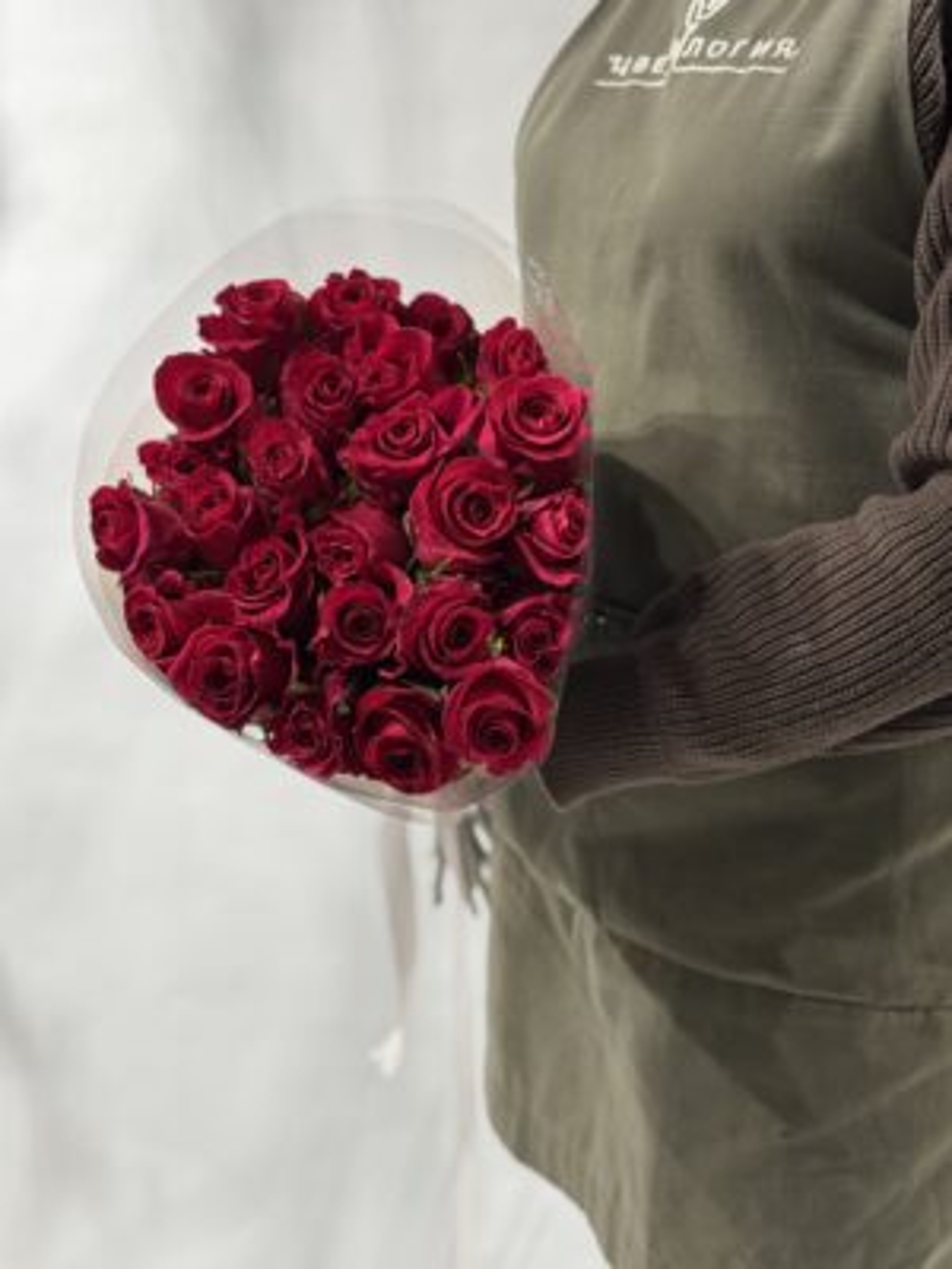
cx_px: 476
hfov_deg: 30.3
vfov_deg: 39.7
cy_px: 634
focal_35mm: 48
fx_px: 1760
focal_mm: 6.76
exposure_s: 1/50
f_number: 1.78
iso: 64
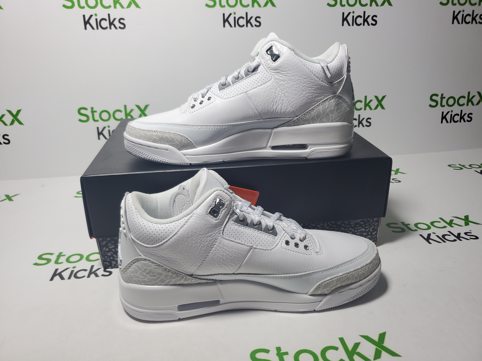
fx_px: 362
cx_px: 241
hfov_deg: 67.3
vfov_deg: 53.1
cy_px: 180
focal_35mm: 26
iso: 50
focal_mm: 4.3
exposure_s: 1/505
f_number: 1.5
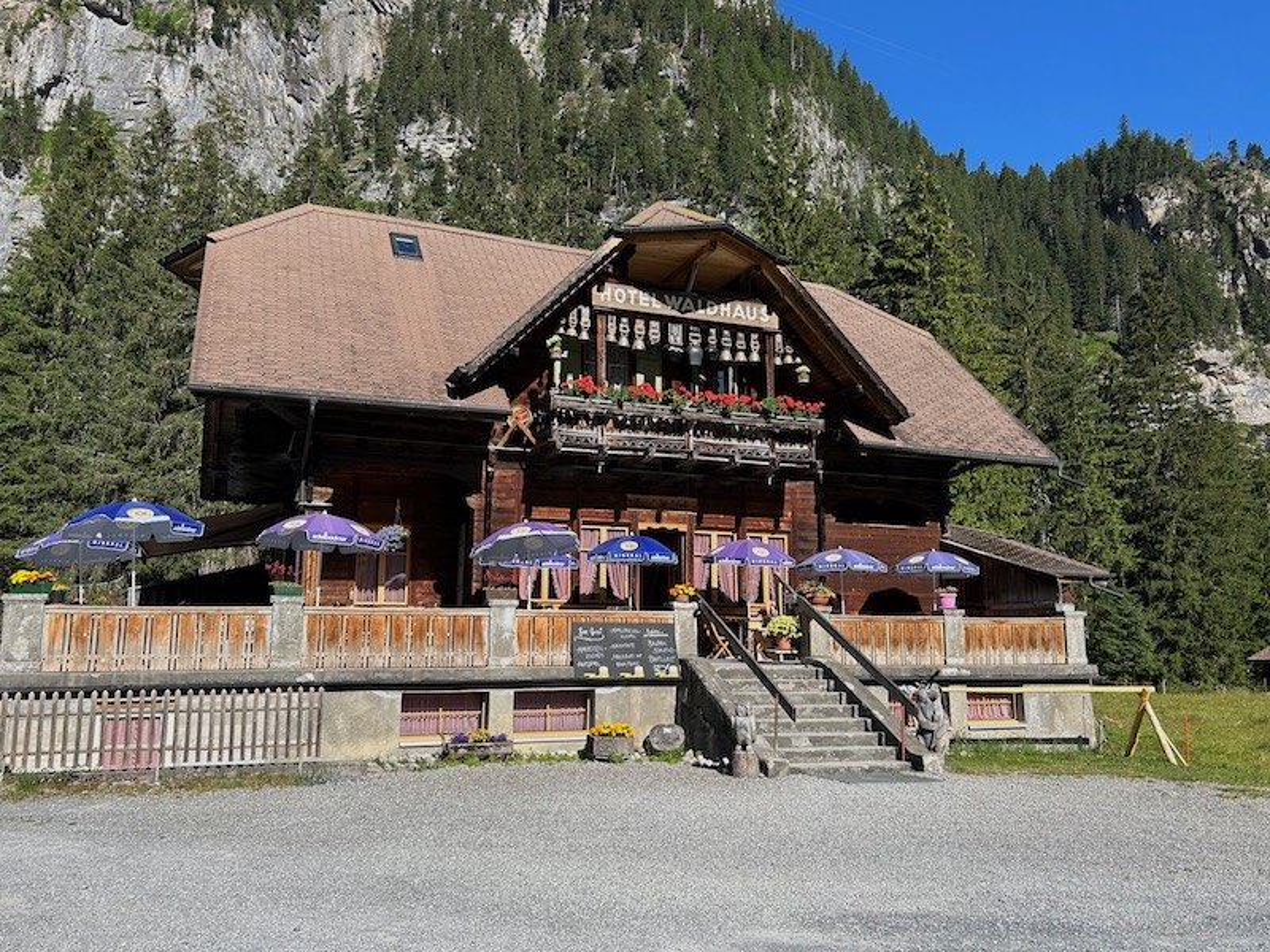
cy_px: 476
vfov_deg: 53.1
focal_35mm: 26
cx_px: 635
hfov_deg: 67.3
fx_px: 954
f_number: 1.5
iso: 50
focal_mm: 5.7
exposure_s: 1/2994
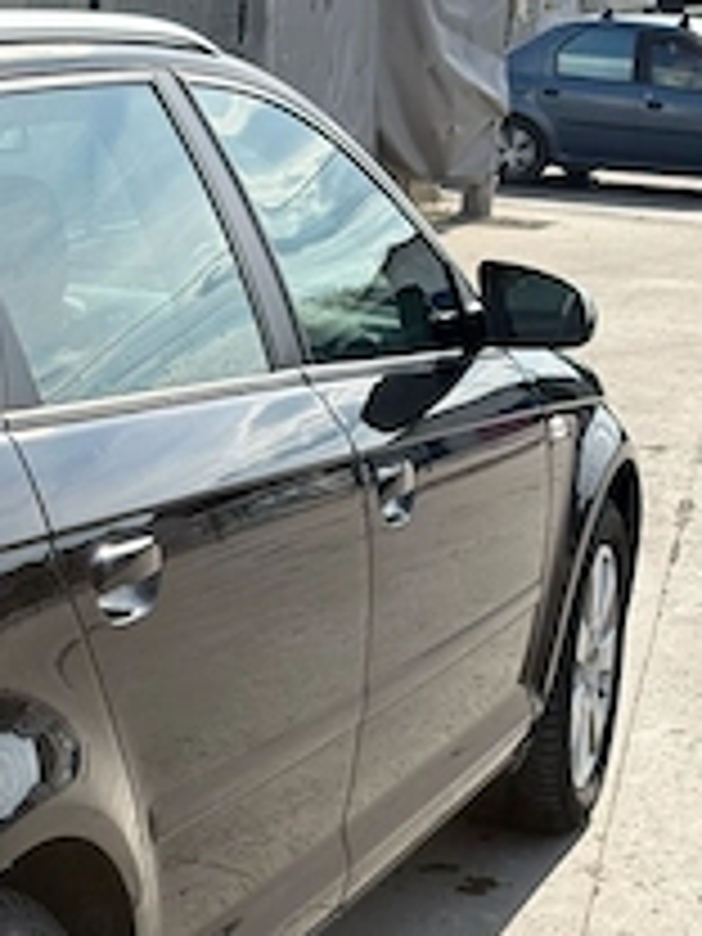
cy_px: 716
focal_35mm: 100
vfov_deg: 19.5
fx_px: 2704
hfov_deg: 14.6
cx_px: 58
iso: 32
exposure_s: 1/2212
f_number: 1.6
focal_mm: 5.96
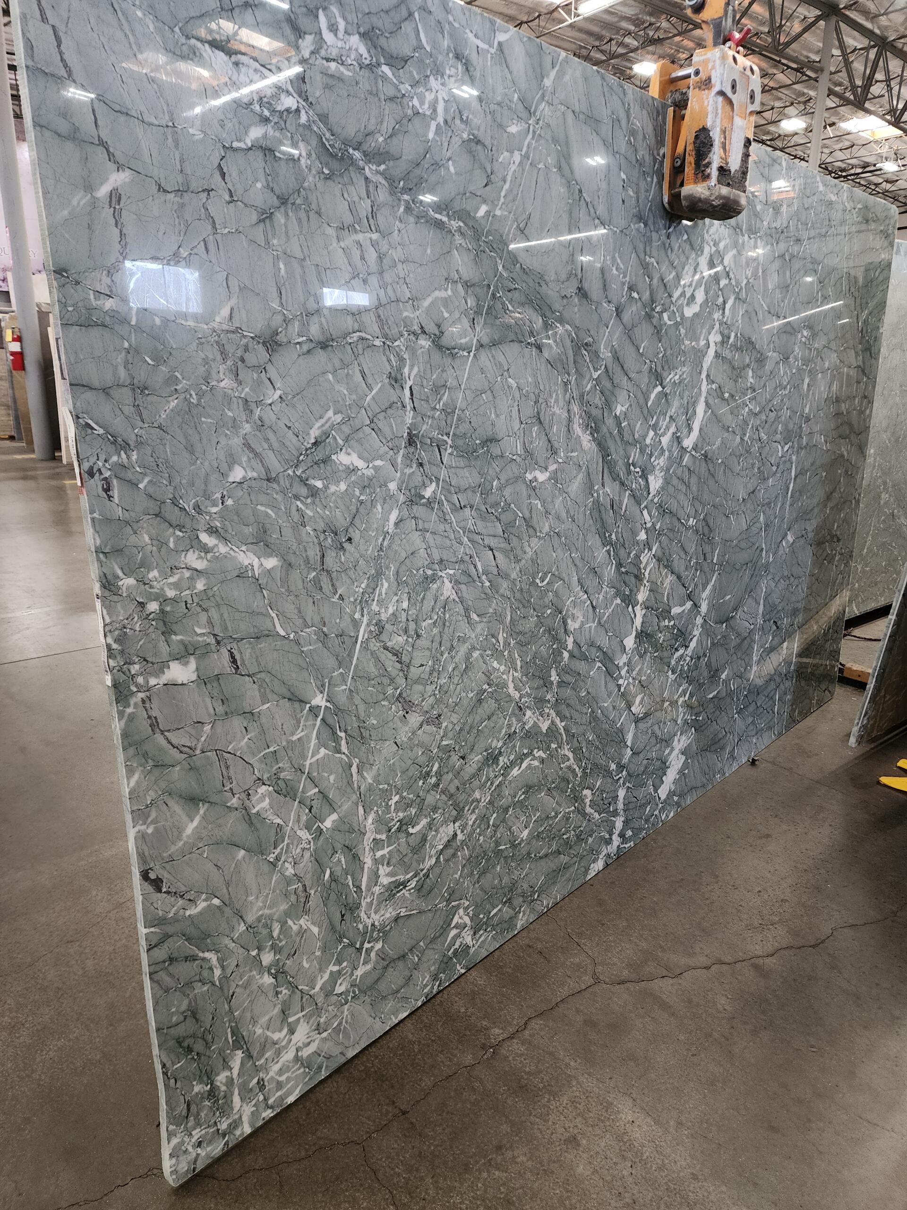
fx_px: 804
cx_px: 454
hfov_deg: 58.9
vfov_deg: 73.9
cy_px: 605
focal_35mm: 23
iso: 160
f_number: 1.8
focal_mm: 6.4
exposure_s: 1/120
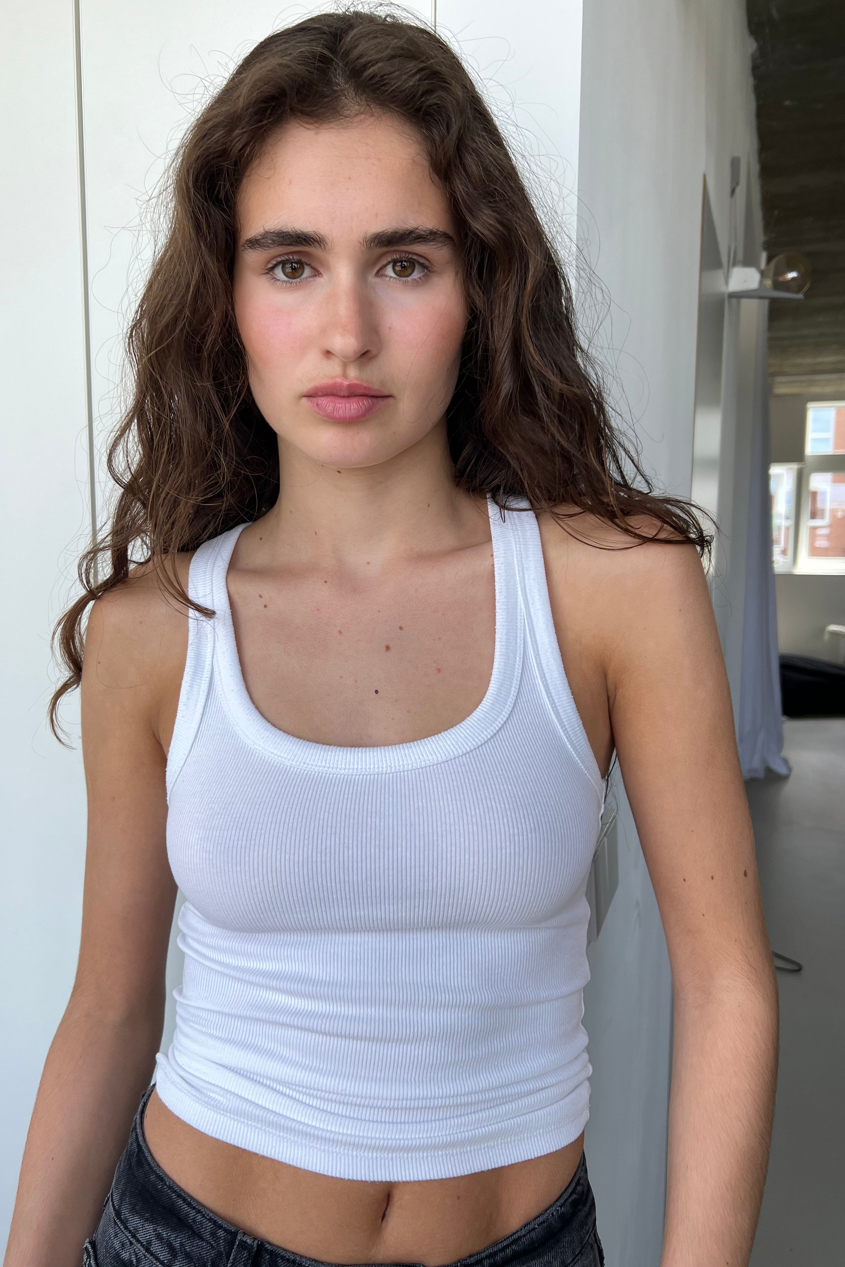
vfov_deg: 65.5
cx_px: 360
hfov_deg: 46.3
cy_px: 632
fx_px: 986
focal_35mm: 28
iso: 50
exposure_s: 1/604
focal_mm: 5.7
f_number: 1.5
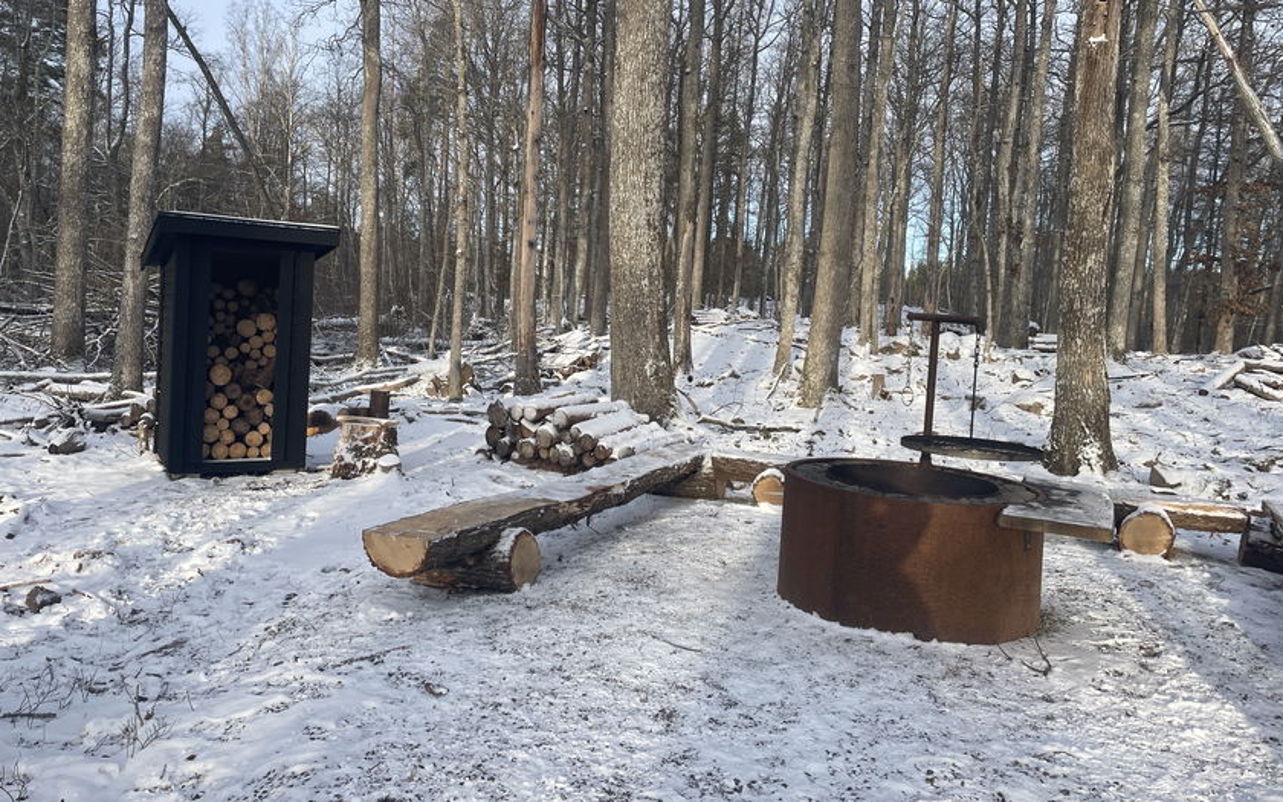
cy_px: 336
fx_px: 979
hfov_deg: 66.5
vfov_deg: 44.4
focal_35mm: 28
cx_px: 636
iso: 32
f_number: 1.6
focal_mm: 4.2
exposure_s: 1/1092
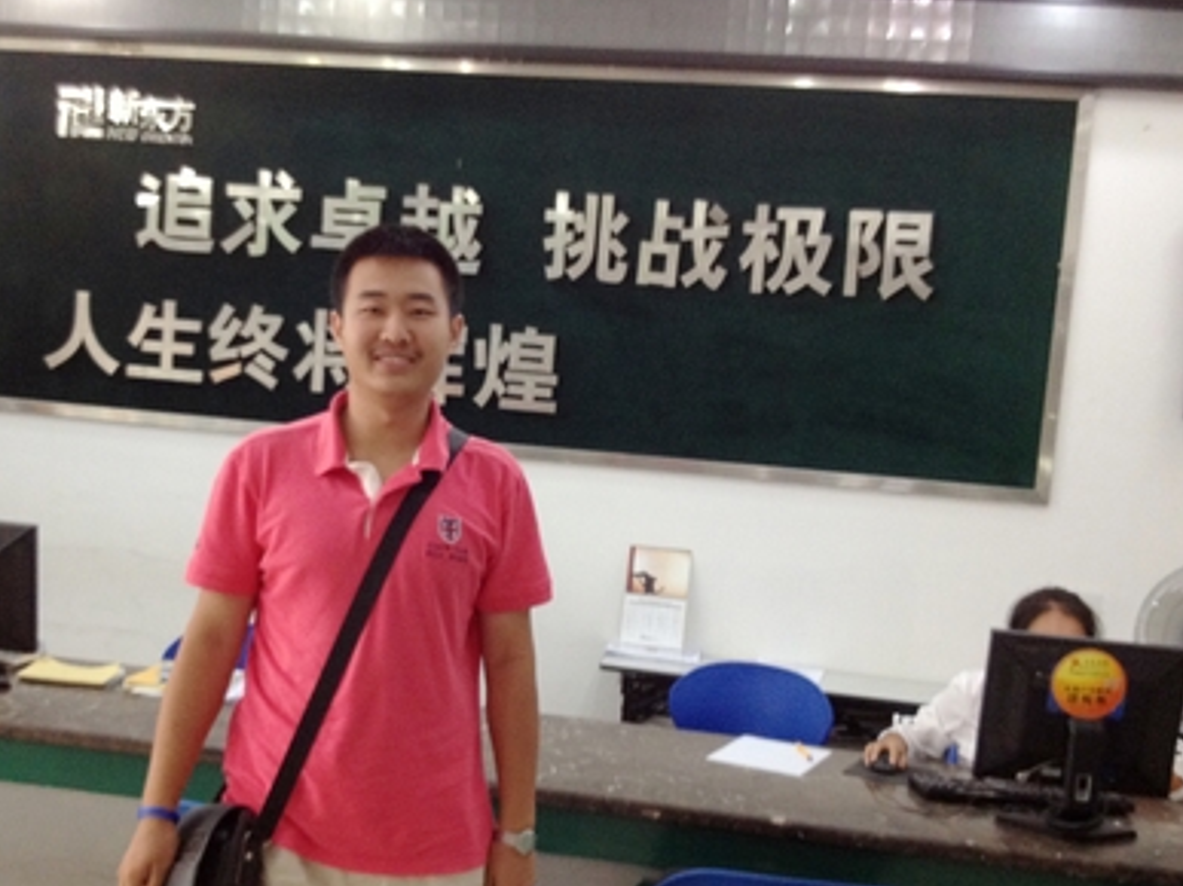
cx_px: 510
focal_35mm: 47
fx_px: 1606
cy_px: 522
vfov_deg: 30.8
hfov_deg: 40.4
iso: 200
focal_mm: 4.28
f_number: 2.4
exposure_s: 1/20
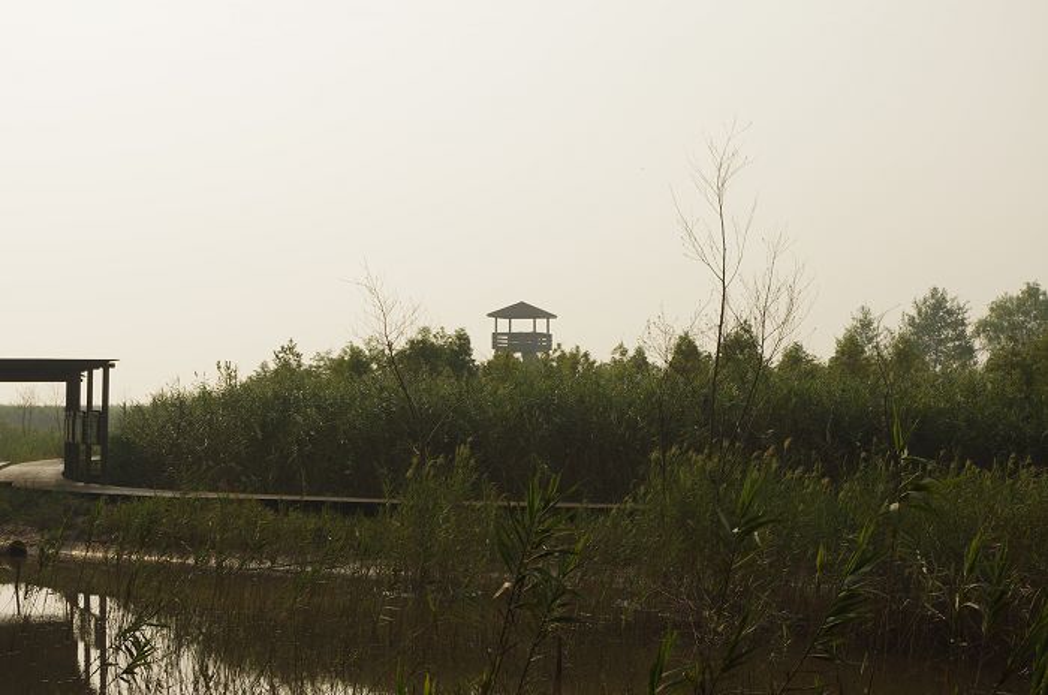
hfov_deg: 24.8
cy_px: 348
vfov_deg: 16.6
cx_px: 524
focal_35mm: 82
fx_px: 2383
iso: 200
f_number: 9.5
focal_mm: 55
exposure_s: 1/500
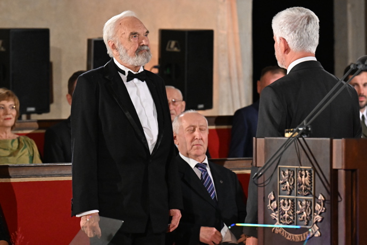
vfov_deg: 5.9
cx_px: 184
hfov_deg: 8.9
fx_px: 2365
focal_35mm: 232
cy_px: 122
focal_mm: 155
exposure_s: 1/250
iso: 5000
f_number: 5
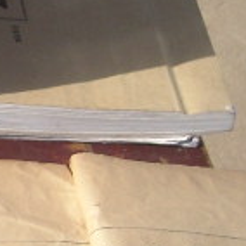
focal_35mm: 223
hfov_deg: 7.2
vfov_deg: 7.8
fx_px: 1793
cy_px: 142
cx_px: -400
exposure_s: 1/272
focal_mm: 5.7
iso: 64
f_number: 5.6
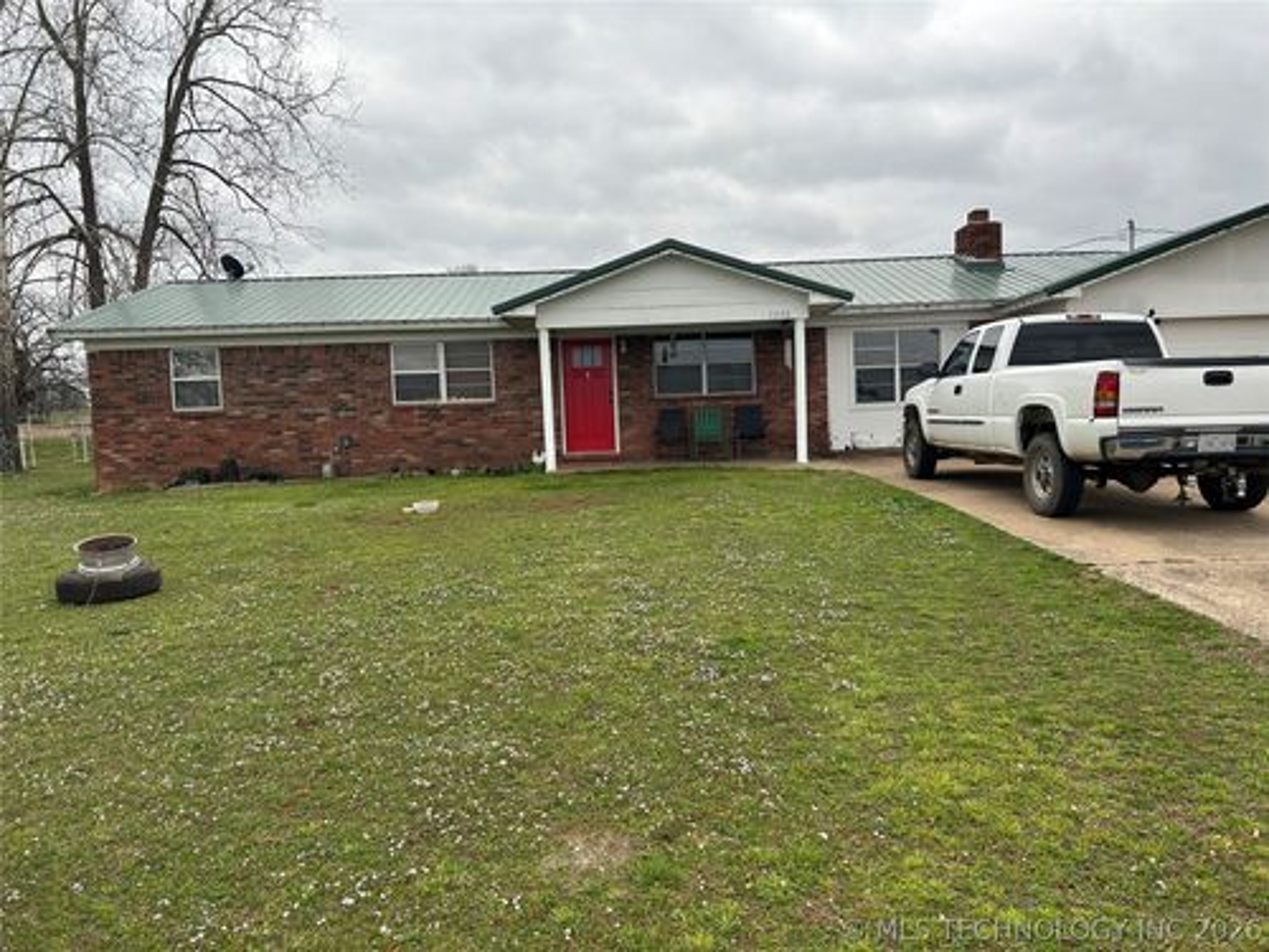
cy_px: 476
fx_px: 953
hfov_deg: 67.3
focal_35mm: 26
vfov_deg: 53.1
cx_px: 634
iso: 50
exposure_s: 1/650
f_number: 1.5
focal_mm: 5.7
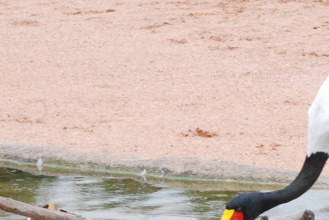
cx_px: 232
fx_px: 2936
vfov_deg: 4.3
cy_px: 189
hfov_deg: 6.4
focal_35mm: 321
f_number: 22
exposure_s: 1/160
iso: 1600
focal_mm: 82
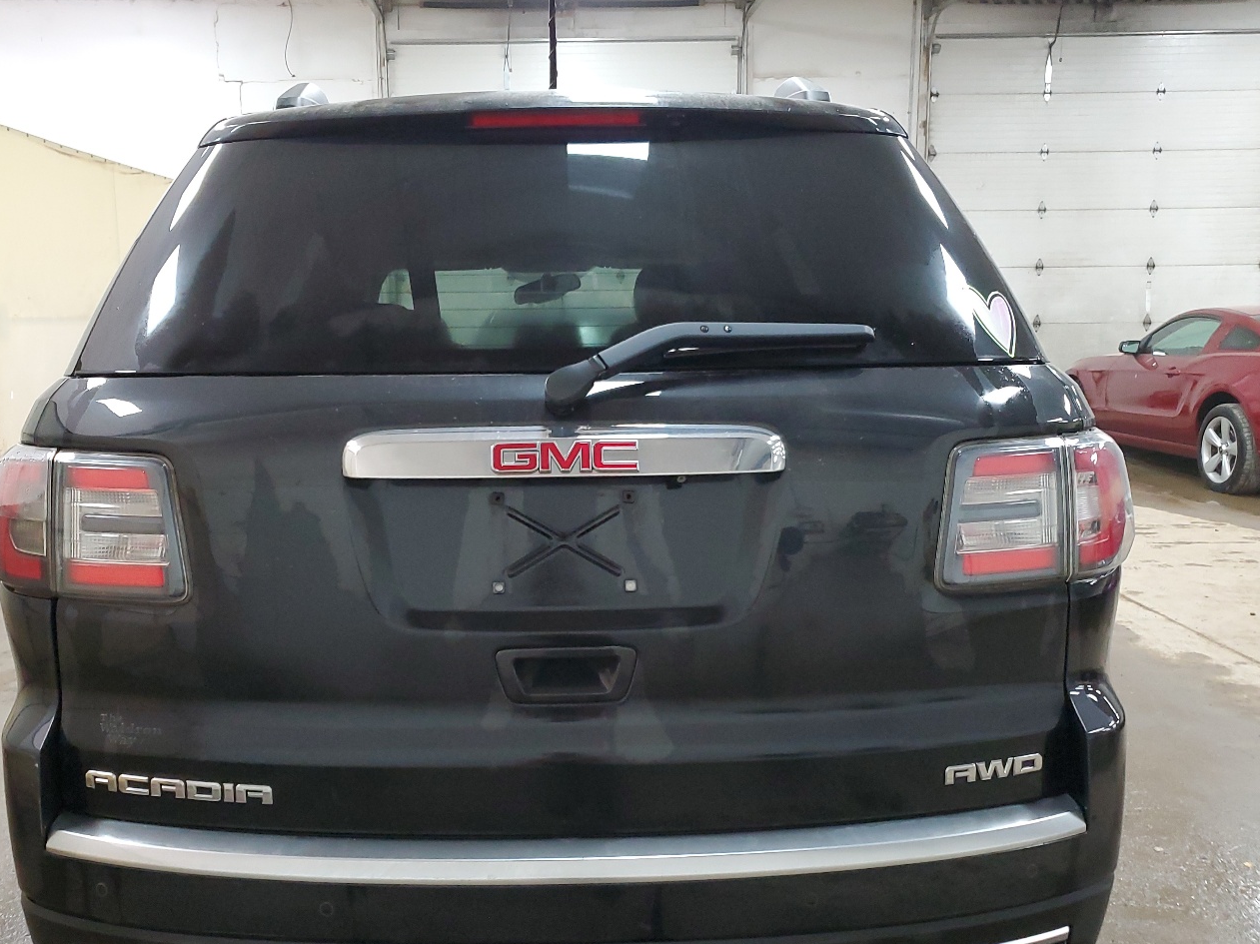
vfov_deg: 42.9
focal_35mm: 33
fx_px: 1201
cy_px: 523
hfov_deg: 55.2
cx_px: 557
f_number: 1.5
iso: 255
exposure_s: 1/60.2
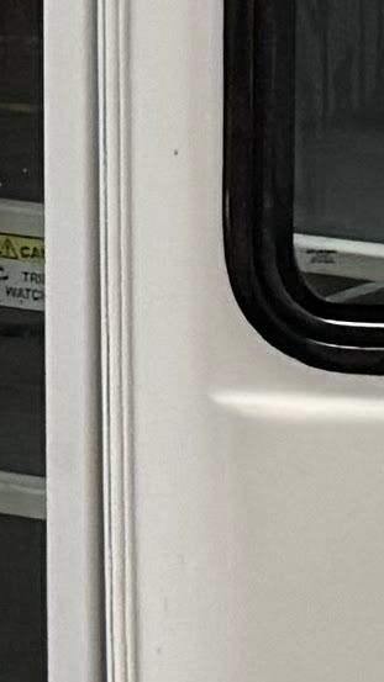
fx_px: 4888
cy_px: -289
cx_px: -751
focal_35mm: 270
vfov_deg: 7.9
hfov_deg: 4.3
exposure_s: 1/60
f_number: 1.78
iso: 400
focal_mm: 6.76
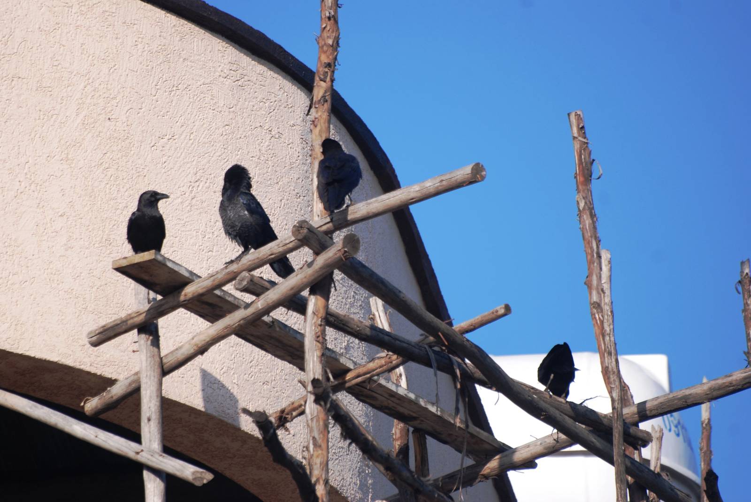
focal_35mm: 450
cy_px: 251
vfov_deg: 3.1
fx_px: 9399
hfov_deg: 4.6
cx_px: 376
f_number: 5.6
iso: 200
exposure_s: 1/500
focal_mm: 300
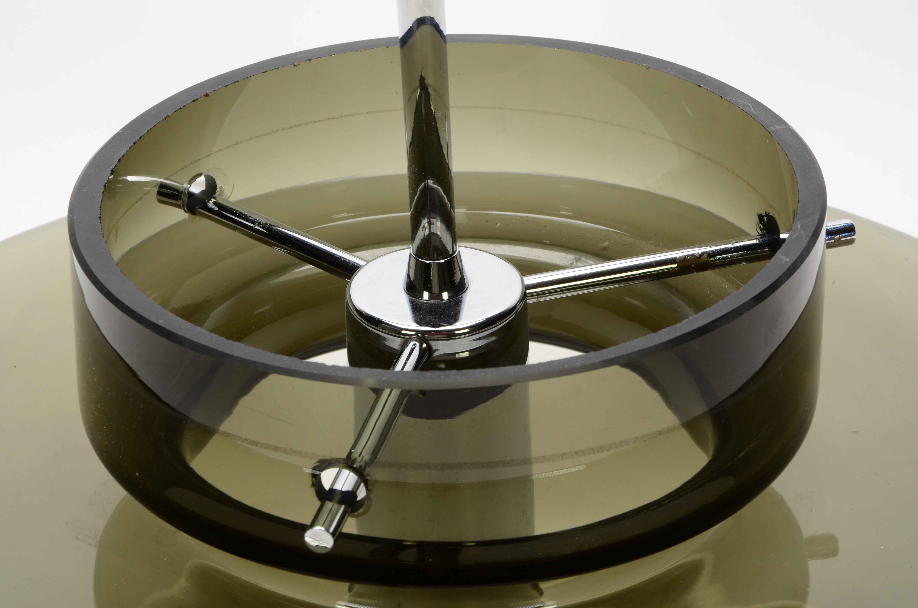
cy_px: 304
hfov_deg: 15.2
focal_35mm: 135
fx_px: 3435
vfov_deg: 10.1
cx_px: 459
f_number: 16
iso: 200
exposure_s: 1/160
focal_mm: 90
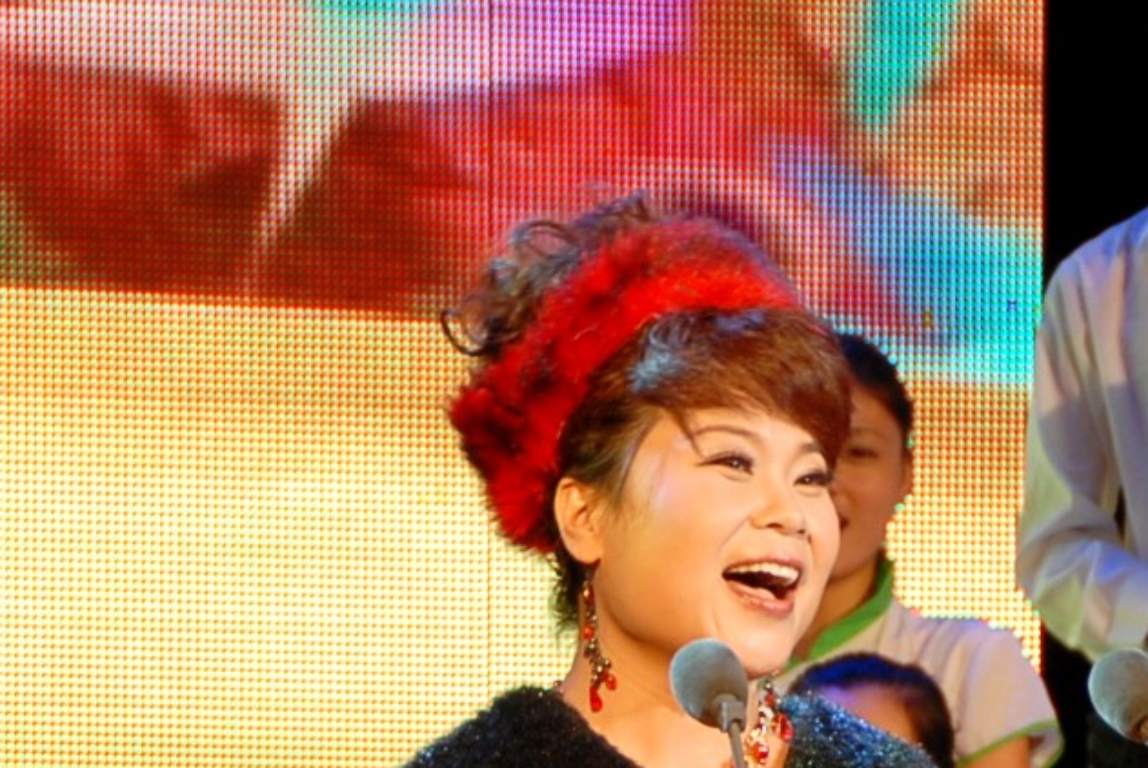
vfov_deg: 2.8
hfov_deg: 4.3
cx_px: 830
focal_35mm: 484
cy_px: 679
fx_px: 15433
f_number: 5.3
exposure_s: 1/40
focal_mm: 105
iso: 200
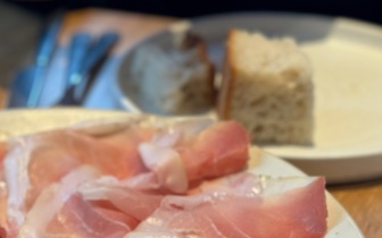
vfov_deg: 13.2
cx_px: 45
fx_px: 1010
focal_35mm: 97
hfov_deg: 21.0
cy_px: 261
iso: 80
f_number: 1.78
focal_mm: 6.76
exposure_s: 1/50
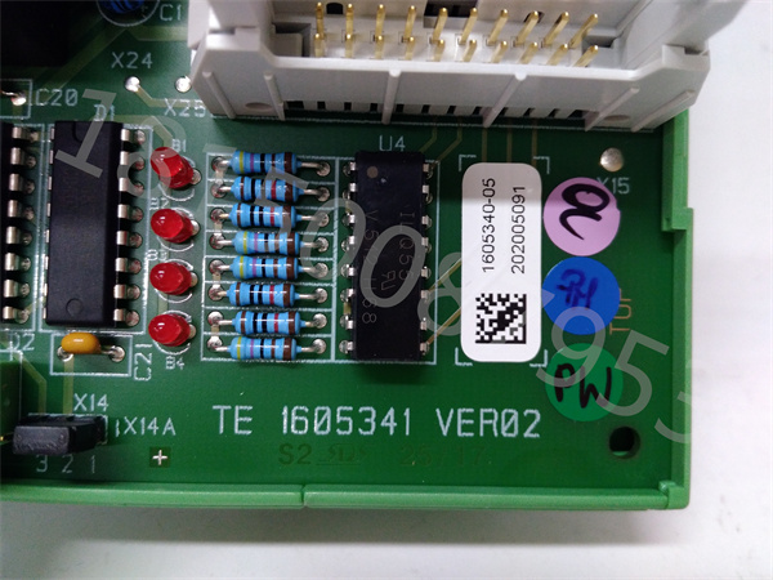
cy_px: 290
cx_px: 386
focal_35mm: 27
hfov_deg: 65.3
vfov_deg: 51.4
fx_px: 603
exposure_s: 1/33
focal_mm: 3.79
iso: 419
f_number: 2
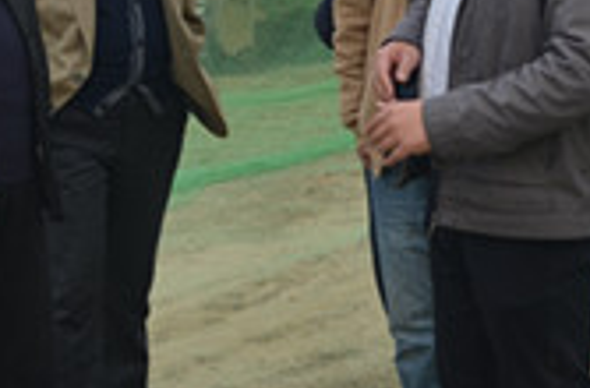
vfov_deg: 11.0
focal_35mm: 124
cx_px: 21
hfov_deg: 16.3
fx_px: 2021
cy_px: 134
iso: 180
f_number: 8
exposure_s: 1/250
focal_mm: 23
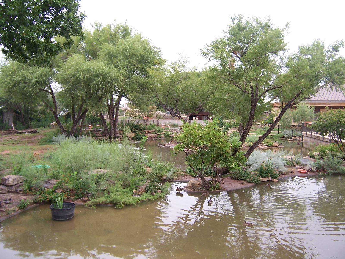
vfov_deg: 42.9
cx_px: 172
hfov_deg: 55.4
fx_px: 329
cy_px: 130
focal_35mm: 33
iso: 80
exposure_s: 1/90
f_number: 3.4
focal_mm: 5.5
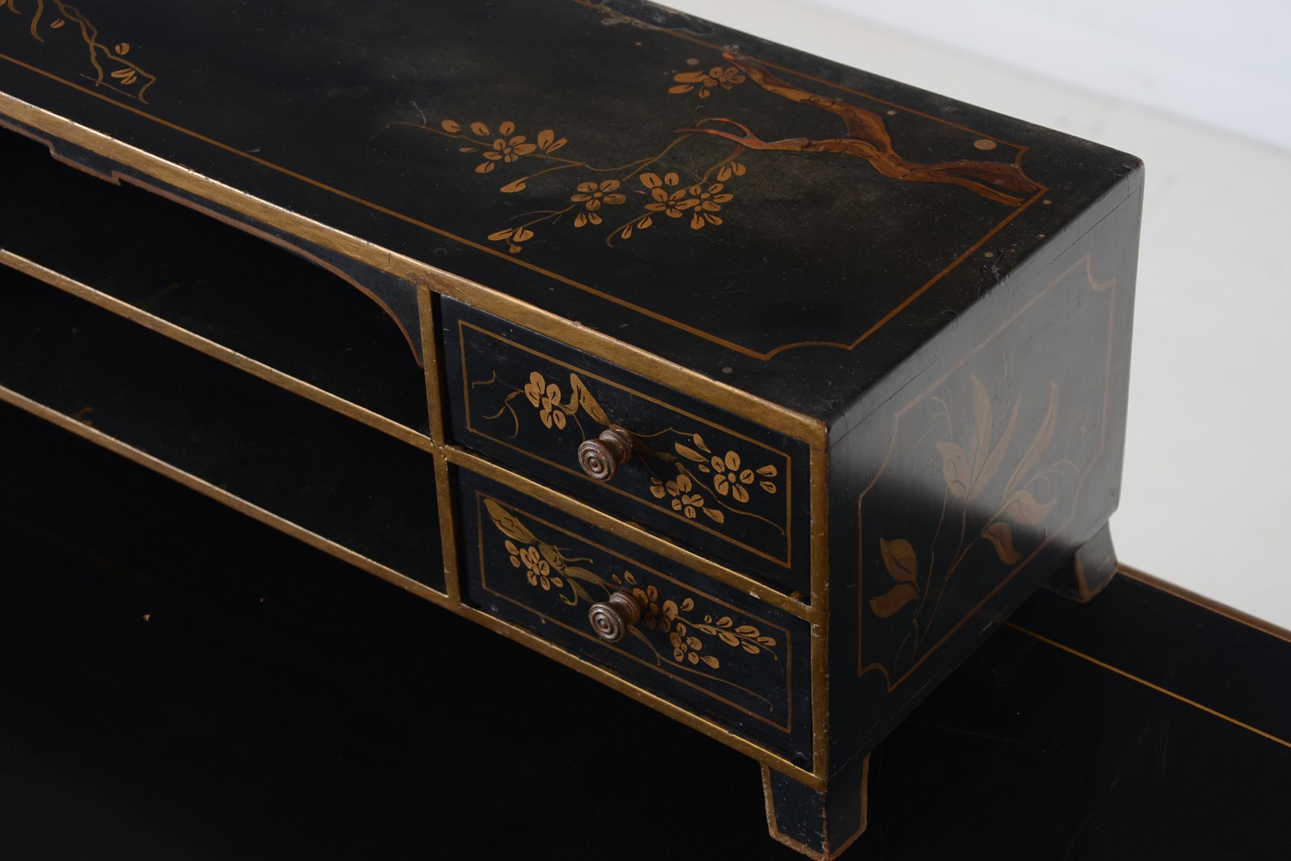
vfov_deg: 17.3
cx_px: 646
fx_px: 2833
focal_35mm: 79
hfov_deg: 25.7
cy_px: 428
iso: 160
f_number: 6.3
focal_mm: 52
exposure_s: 1/60
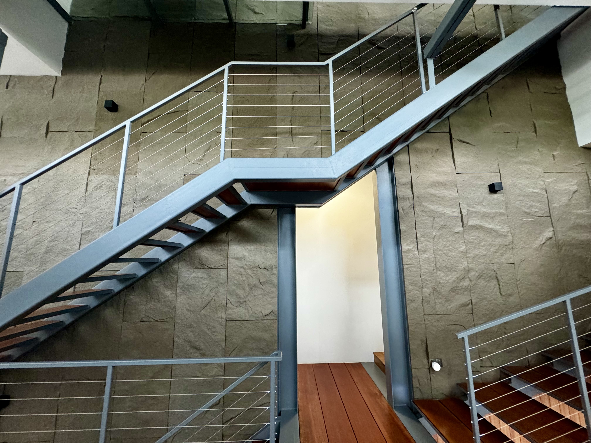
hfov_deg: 102.1
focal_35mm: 14
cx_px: 296
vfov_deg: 85.7
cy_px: 222
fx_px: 239
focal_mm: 2.22
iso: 320
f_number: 2.2
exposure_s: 1/83
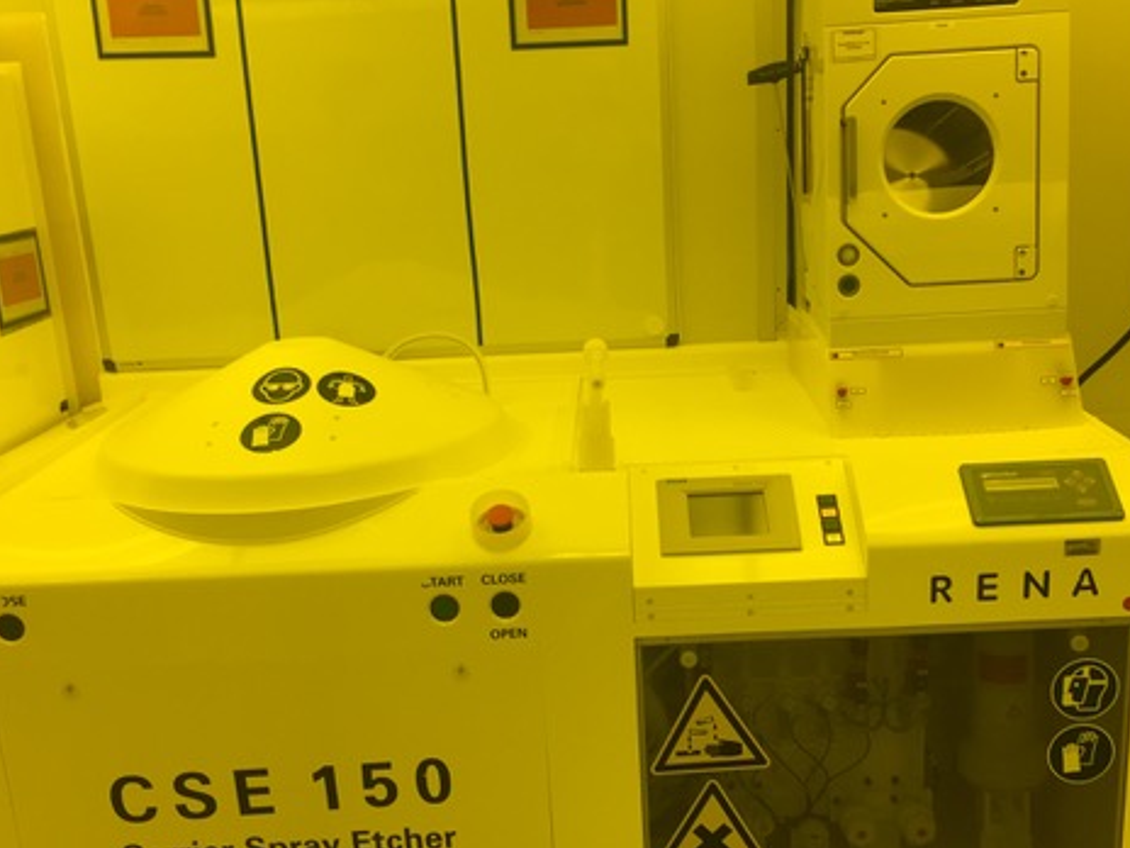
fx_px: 1306
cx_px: 616
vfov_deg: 35.8
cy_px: 519
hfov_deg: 46.7
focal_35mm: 40
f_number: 2.2
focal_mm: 4.15
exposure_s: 1/50
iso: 40
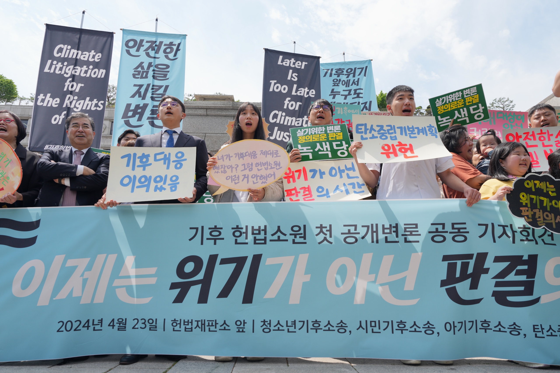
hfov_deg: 73.7
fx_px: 373
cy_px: 186
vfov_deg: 53.1
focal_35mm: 24
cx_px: 280
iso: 100
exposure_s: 1/320
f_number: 6.3
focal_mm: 24
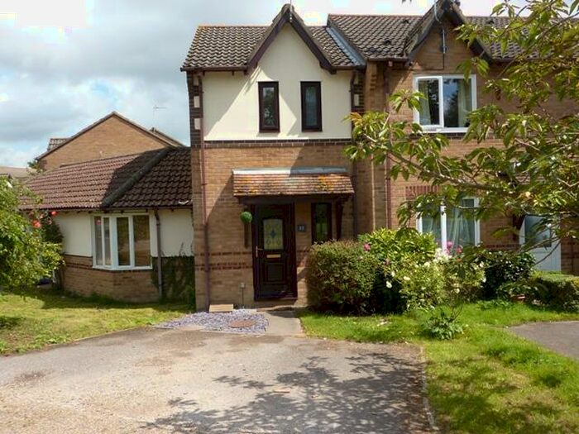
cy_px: 217
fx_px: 485
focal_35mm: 29
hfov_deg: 61.7
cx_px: 290
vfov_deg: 48.2
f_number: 4
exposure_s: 1/640
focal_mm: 4.7
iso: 100
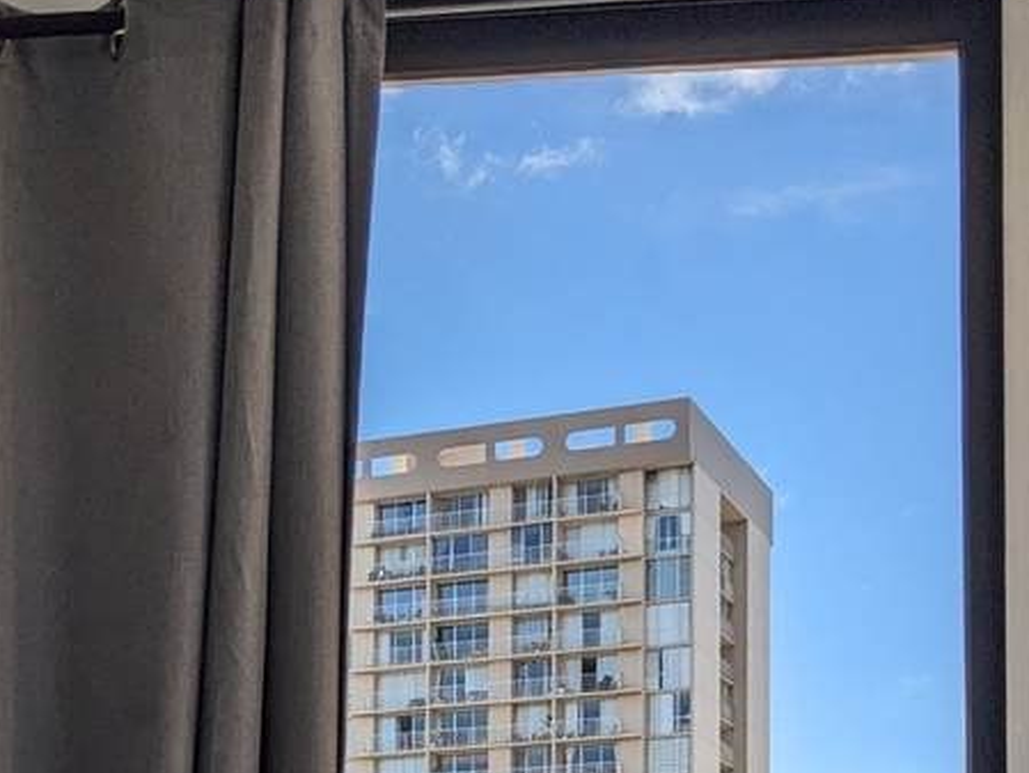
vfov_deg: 17.9
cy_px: 993
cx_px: 202
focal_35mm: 77
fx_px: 2290
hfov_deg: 24.9
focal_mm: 4.38
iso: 57
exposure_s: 1/1799
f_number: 1.73
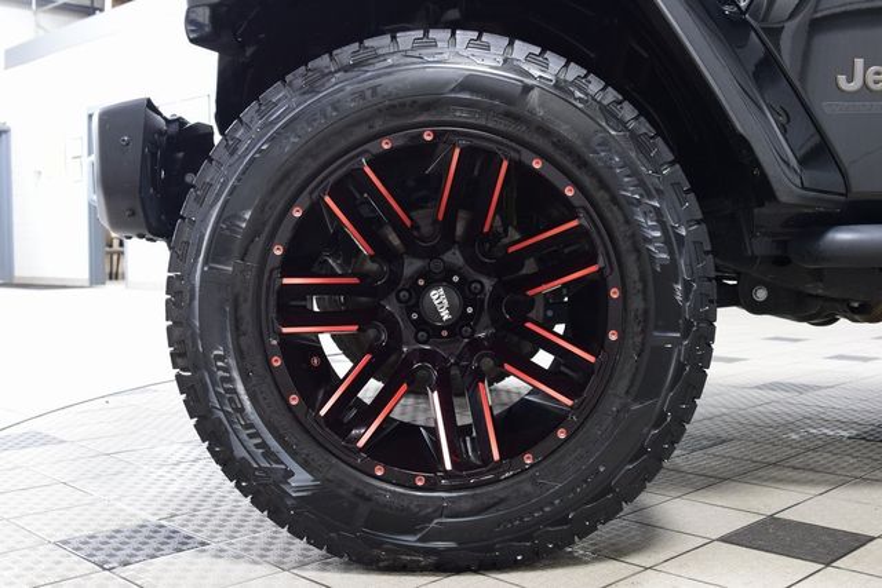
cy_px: 294
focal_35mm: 42
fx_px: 1029
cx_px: 441
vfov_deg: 31.9
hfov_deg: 46.4
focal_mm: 28
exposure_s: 1/15
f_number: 6.3
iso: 1400
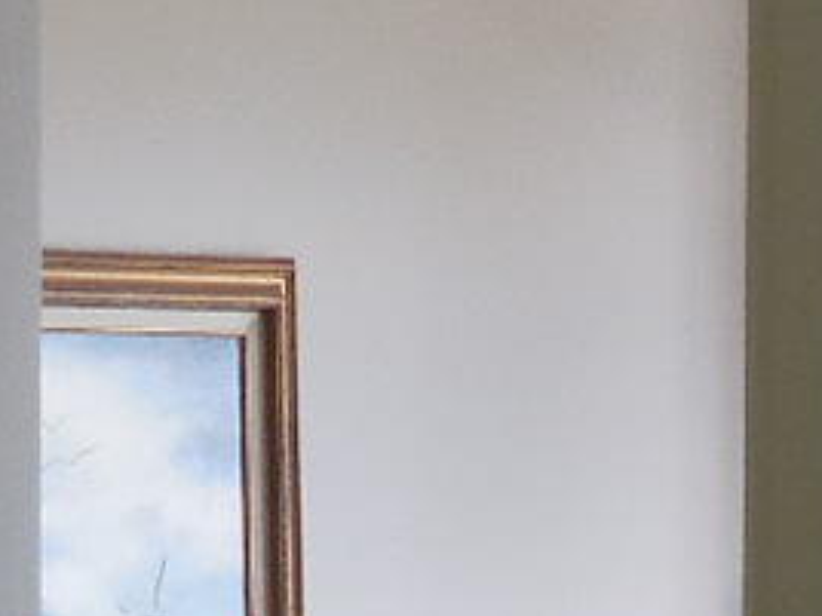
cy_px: 806
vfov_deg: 6.3
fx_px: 5533
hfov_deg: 8.5
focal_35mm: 233
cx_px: 512
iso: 220
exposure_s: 1/30
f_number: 3.9
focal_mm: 7
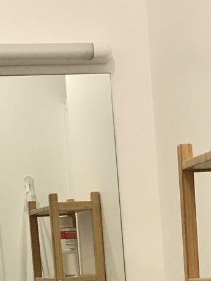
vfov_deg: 14.2
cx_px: 142
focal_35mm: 130
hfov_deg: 11.4
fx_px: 1055
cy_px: 417
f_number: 1.8
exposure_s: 1/25
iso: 32
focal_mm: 3.99
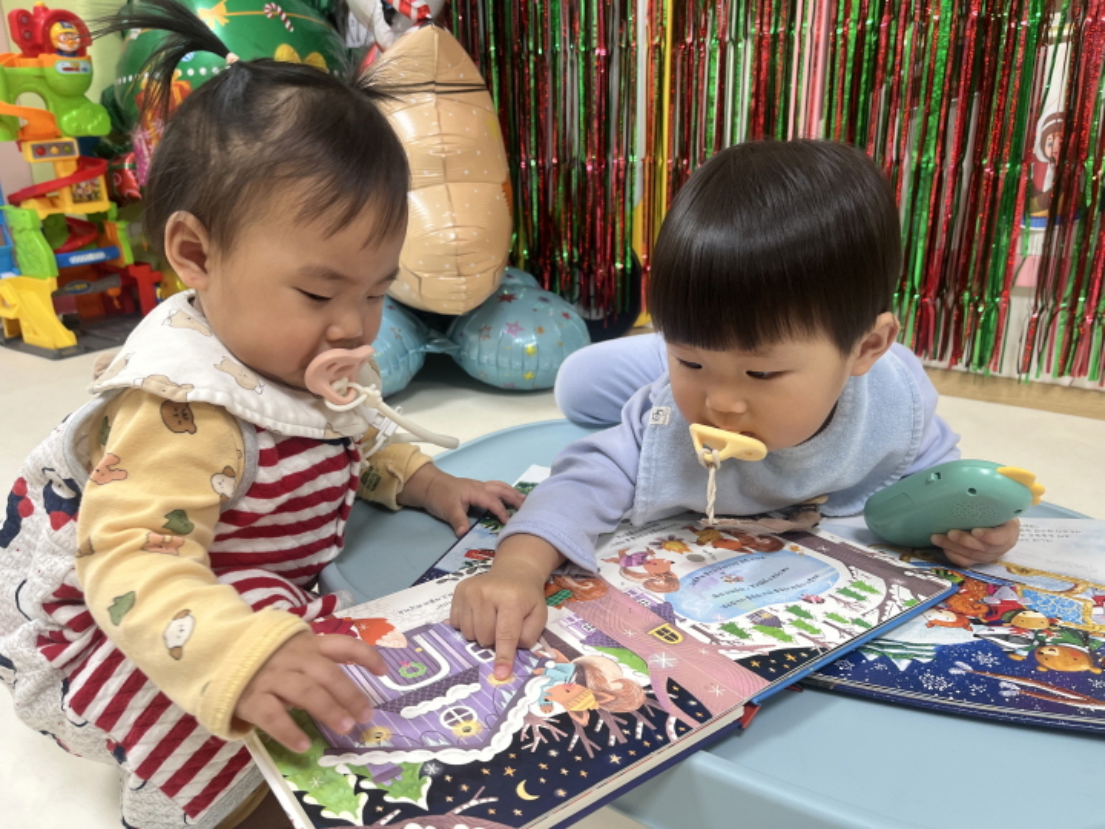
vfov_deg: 53.1
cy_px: 414
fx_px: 830
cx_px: 552
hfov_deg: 67.3
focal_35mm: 26
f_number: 1.6
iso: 80
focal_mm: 5.1
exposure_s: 1/60
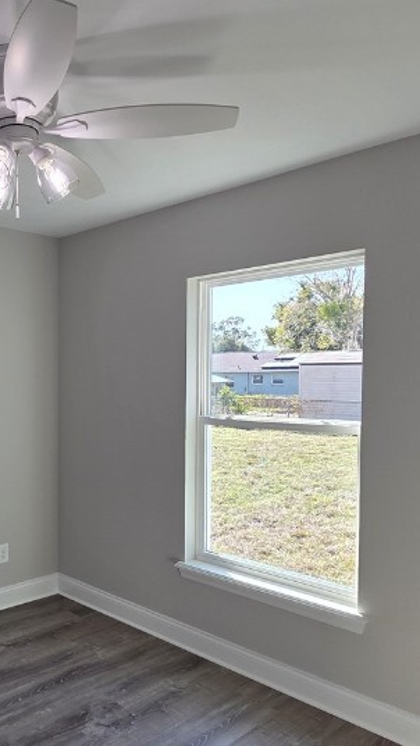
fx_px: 535
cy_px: 408
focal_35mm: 27
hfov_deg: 39.9
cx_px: 47
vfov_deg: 69.7
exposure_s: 1/190
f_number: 2.2
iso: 50
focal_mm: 2.2
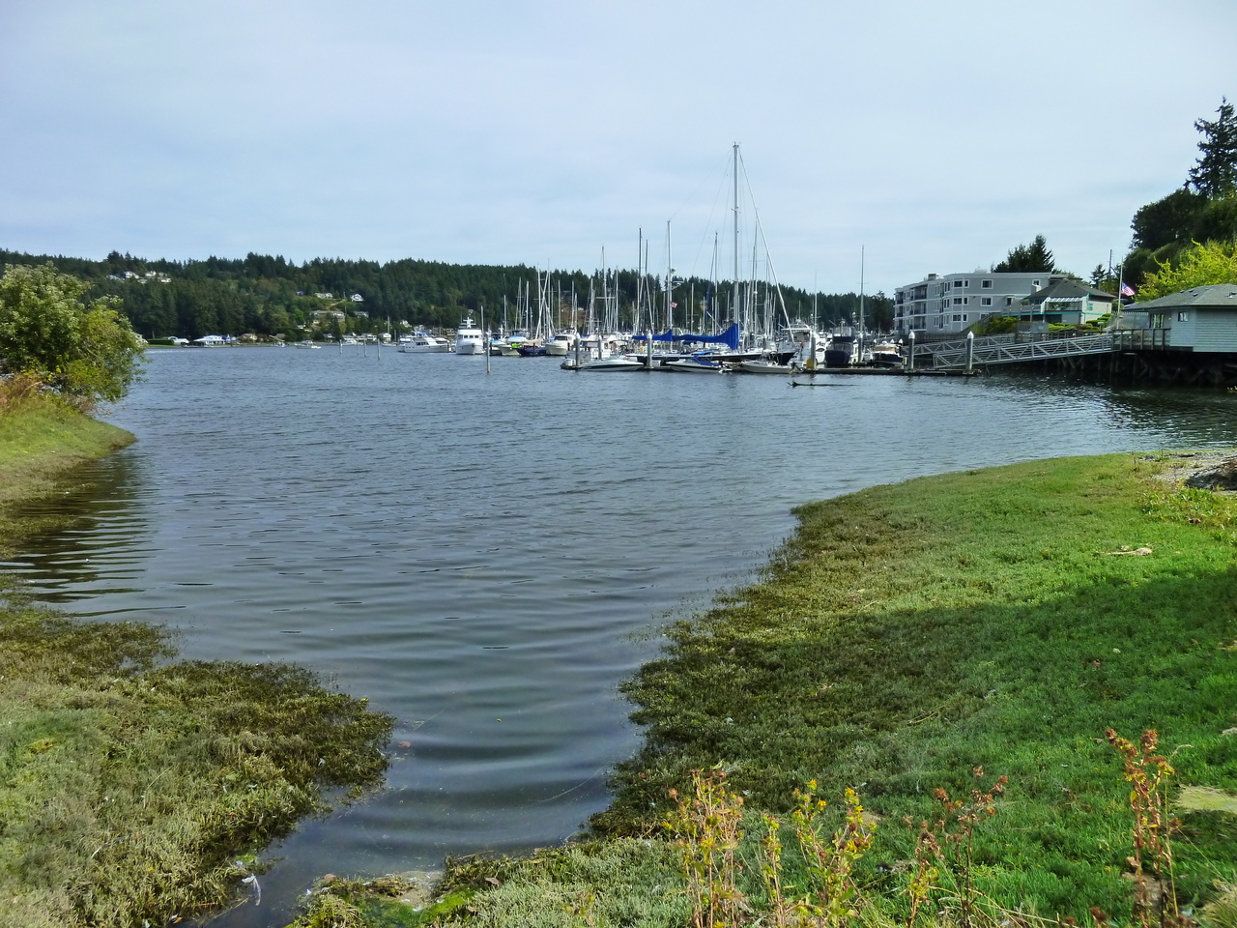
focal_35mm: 25
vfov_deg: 54.9
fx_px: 893
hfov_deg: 69.4
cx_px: 618
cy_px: 464
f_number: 3.3
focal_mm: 4.5
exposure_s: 1/800
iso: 200
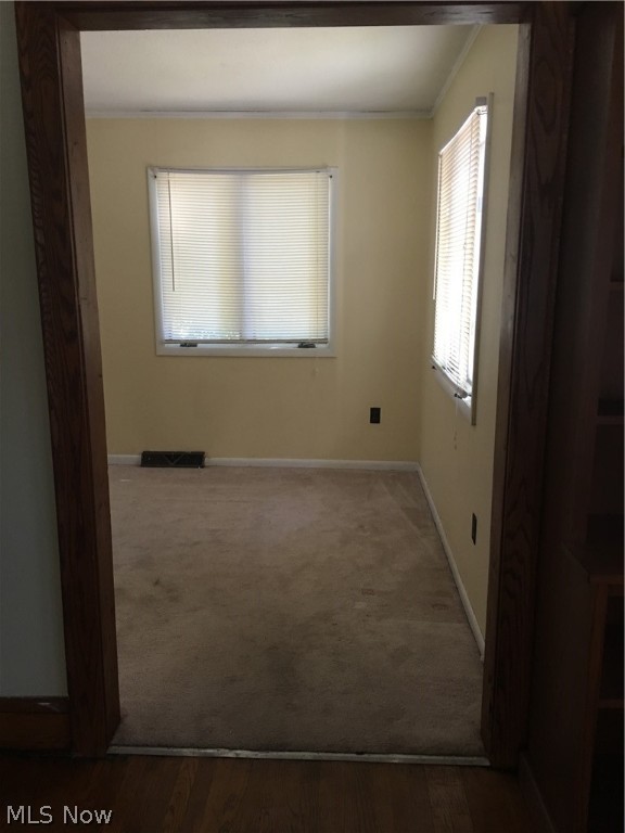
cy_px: 416
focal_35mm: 29
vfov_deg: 61.7
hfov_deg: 48.2
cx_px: 312
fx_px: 698
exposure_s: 1/15
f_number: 2.2
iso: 64
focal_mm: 4.15
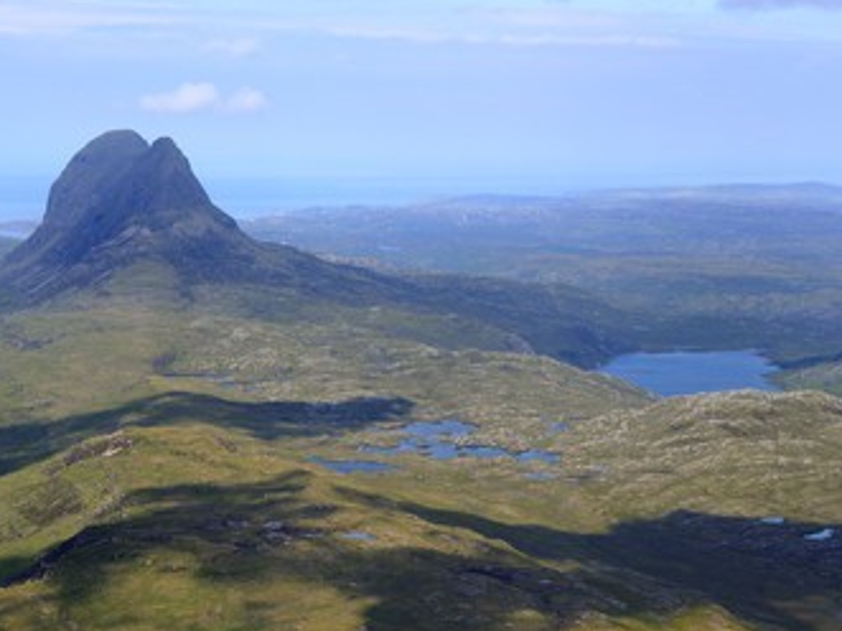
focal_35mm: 116
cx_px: 422
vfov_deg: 12.8
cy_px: 341
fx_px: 2821
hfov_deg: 17.0
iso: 400
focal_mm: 95
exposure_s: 1/800
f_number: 9
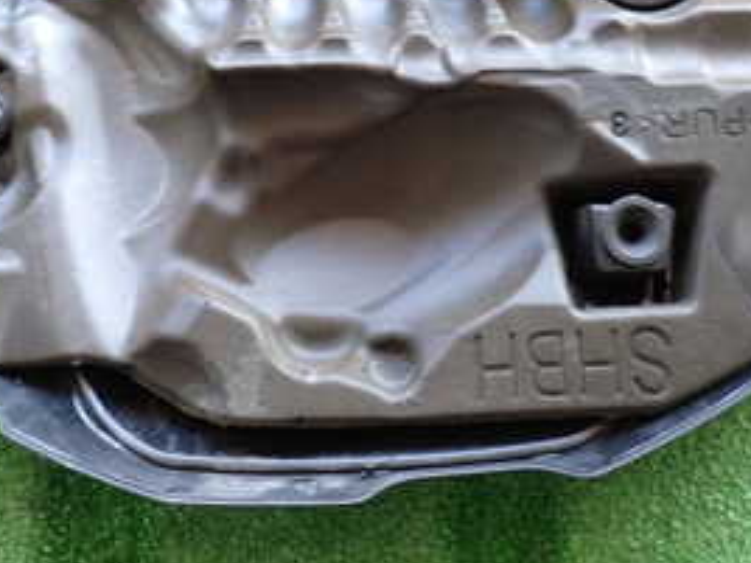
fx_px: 1215
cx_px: 350
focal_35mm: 56
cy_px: 50
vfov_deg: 25.3
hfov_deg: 34.3
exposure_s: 1/30
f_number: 2
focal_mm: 4.5
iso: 200
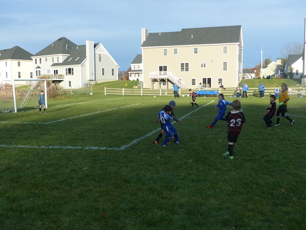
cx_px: 153
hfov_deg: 46.8
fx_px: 354
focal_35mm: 40
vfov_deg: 36.0
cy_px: 115
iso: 160
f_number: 2.8
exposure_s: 1/500
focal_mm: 7.1
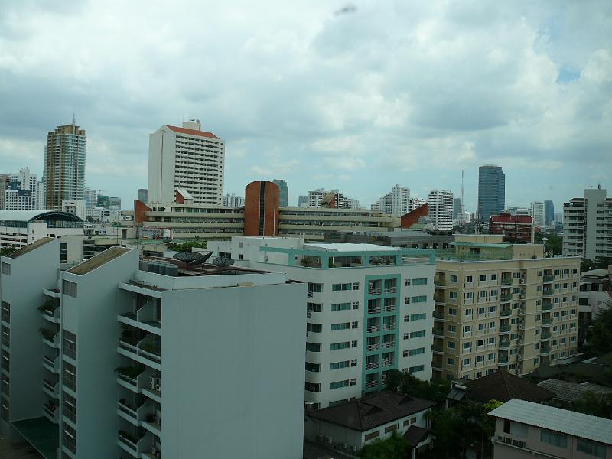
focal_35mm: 37
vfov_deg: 38.7
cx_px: 306
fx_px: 654
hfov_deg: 50.1
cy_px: 230
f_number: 4
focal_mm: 7.7
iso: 100
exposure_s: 1/320
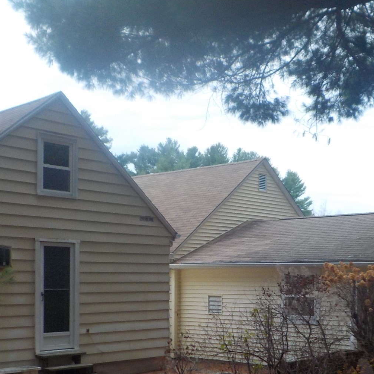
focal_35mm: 54
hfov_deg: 31.6
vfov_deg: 31.3
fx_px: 660
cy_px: 263
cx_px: 219
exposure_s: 1/30
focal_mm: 4.1
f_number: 3.3
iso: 140
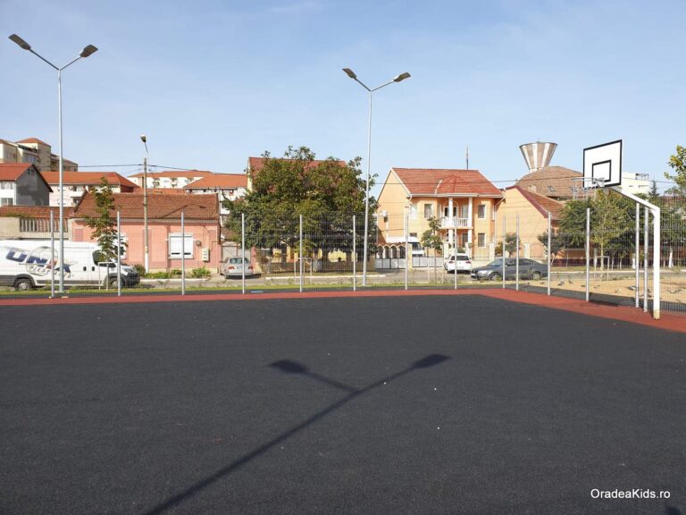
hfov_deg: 67.3
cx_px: 343
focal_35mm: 26
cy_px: 258
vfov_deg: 53.1
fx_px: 515
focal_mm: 4.3
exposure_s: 1/1115
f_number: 2.4
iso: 50
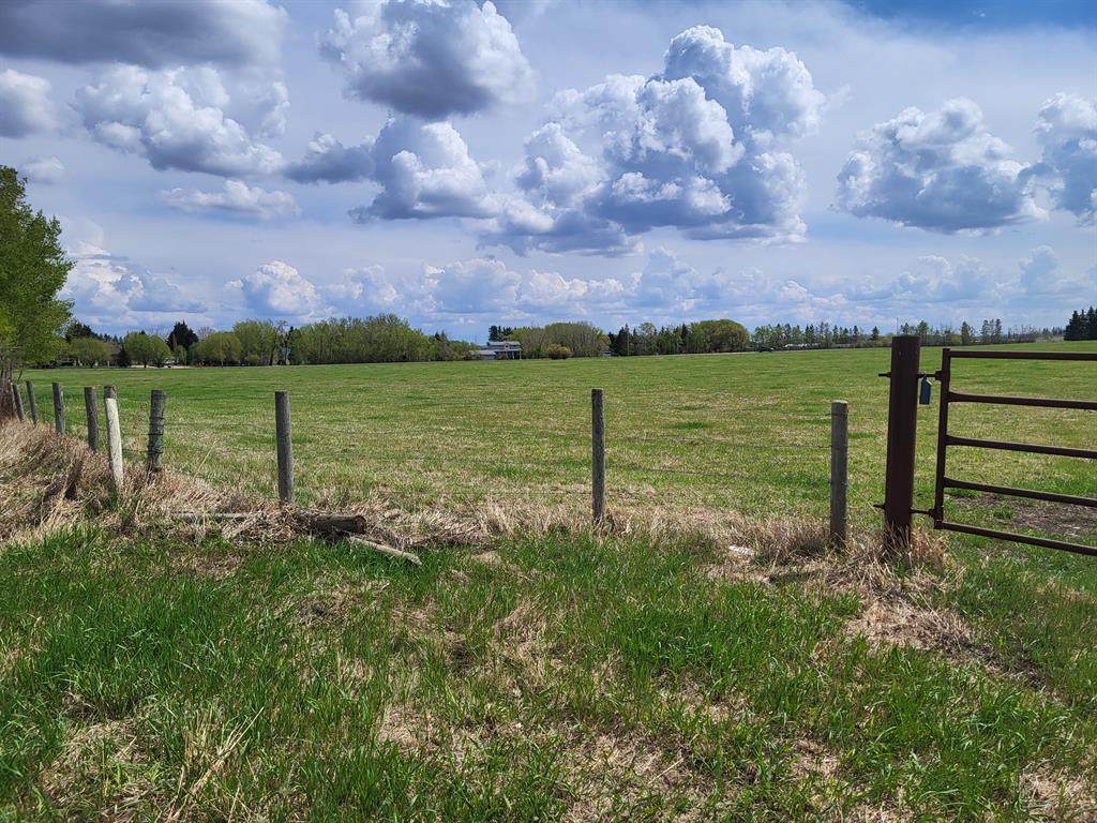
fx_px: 824
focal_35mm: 26
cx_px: 548
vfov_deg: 53.1
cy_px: 412
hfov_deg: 67.3
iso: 40
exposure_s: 1/6493
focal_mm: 5.4
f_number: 1.8
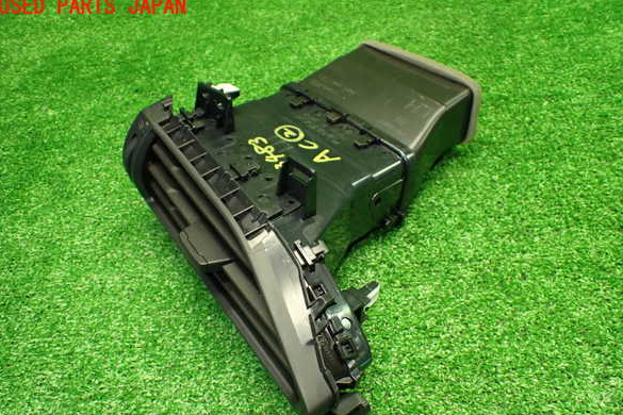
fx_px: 554
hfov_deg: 58.7
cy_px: 233
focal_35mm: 32
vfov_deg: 41.0
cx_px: 312
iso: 800
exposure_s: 1/100
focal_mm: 5.4
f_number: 2.3
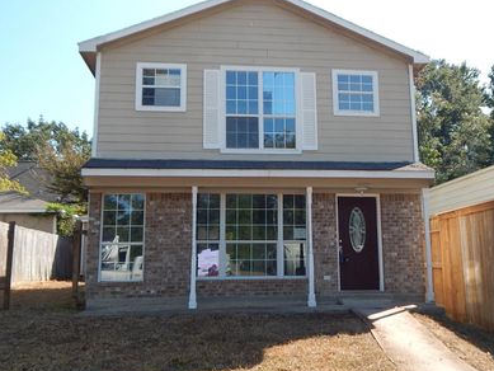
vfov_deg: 39.7
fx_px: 514
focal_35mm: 36
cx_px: 276
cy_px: 175
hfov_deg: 51.2
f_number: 3.2
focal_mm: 5.1
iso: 125
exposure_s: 1/640
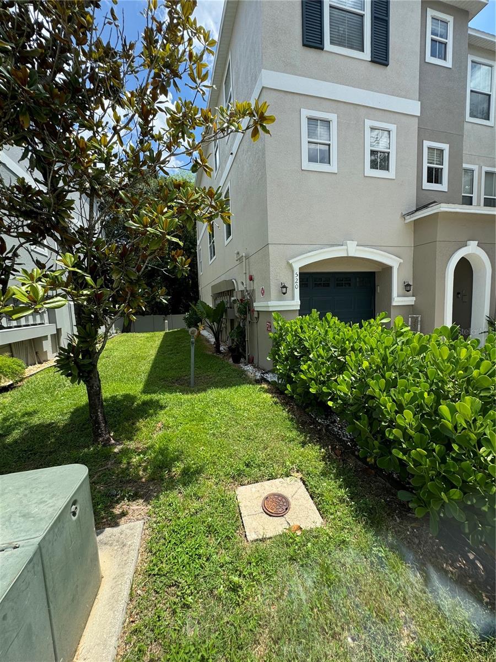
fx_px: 267
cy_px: 331
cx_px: 248
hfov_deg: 85.7
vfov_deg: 102.1
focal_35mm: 14
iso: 40
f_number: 2.2
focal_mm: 2.22
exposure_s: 1/868
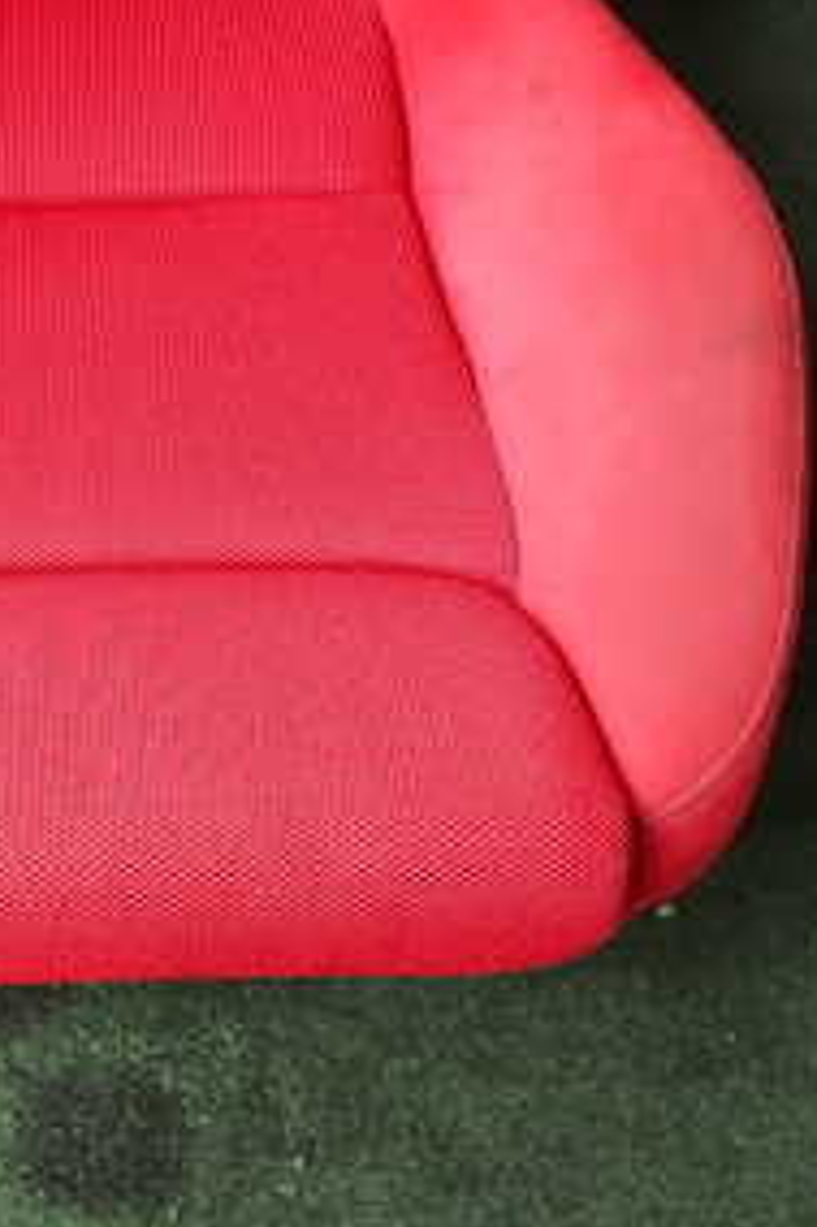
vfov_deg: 35.8
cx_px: 95
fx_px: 1874
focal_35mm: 55
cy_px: 372
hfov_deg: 24.0
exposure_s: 1/100
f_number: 2.8
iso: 100
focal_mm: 4.5
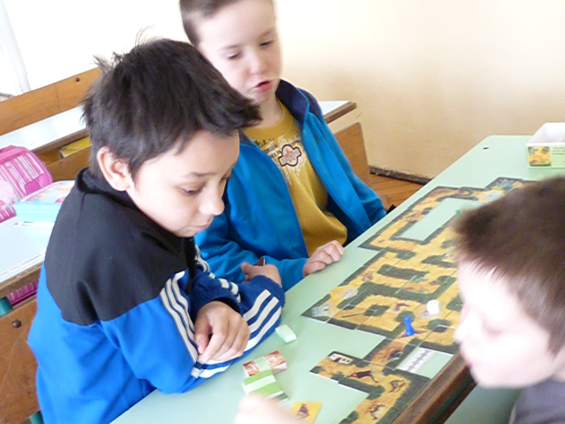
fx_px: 669
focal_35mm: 41
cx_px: 315
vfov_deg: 35.0
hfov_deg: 45.7
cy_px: 263
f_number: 2.8
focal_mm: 4.8
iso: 800
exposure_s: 1/13
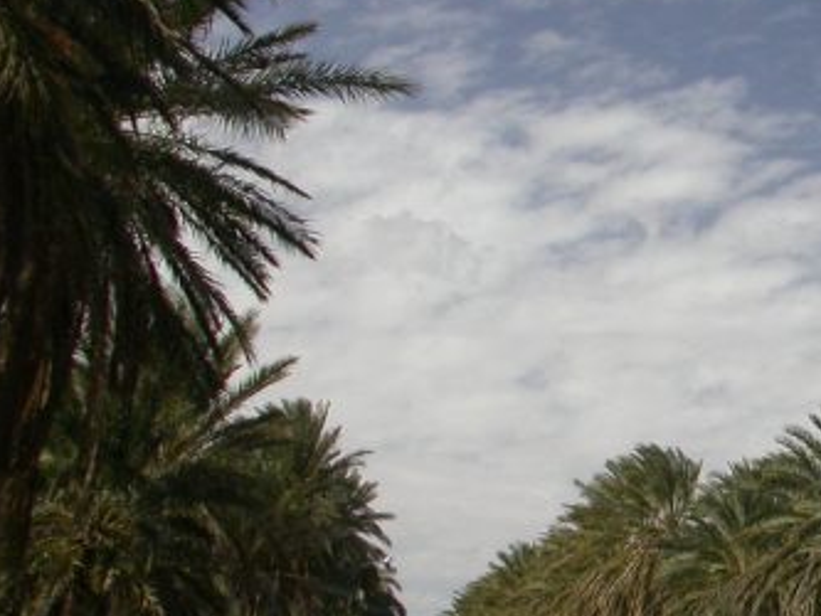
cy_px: 350
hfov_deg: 15.8
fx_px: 2847
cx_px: 979
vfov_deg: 12.4
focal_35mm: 120
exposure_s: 1/204
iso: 100
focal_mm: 10.4
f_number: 5.2
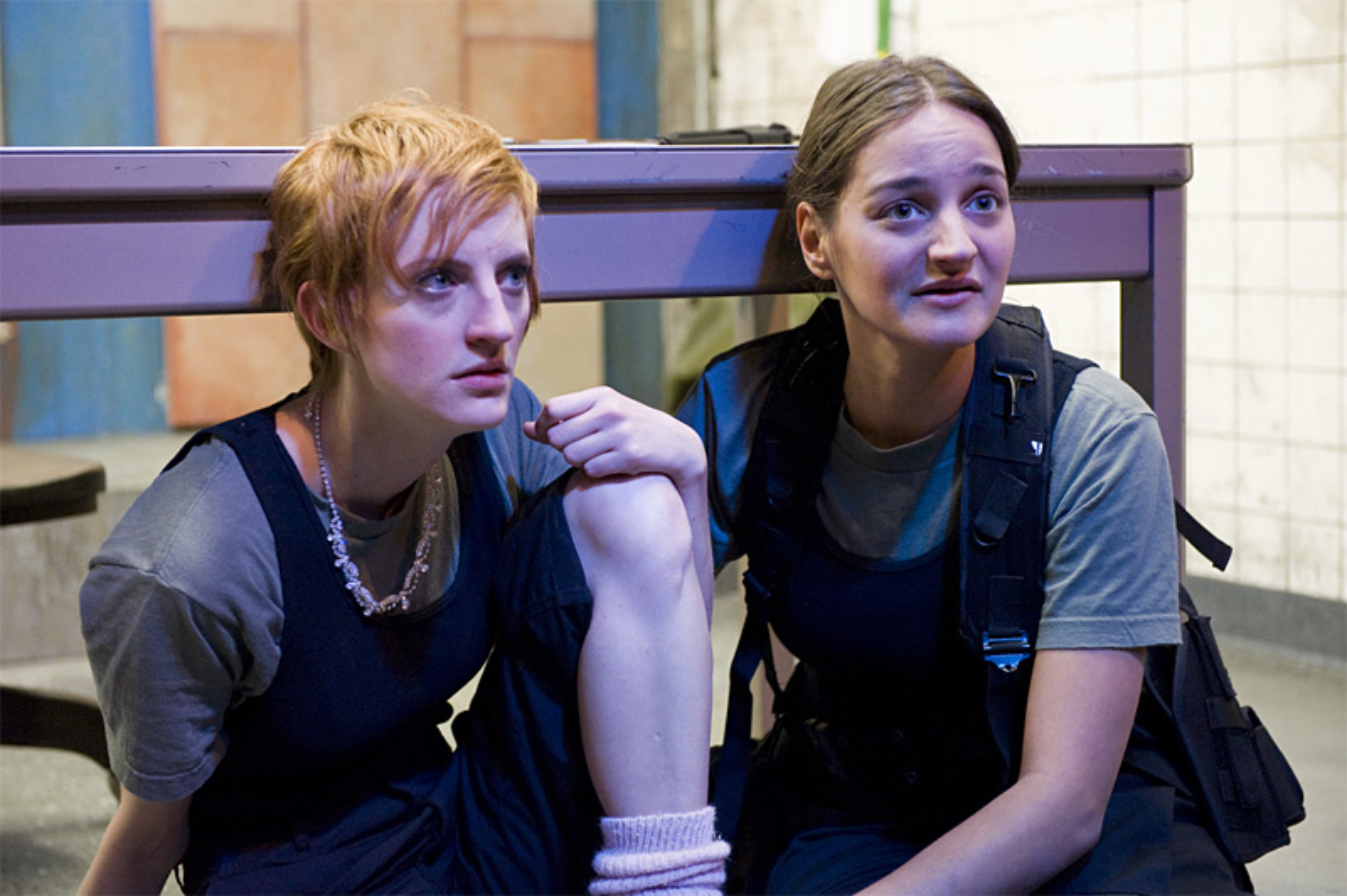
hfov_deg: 28.9
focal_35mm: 70
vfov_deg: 19.4
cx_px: 674
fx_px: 2617
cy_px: 448
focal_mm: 70
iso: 3200
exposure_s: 1/125
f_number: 4
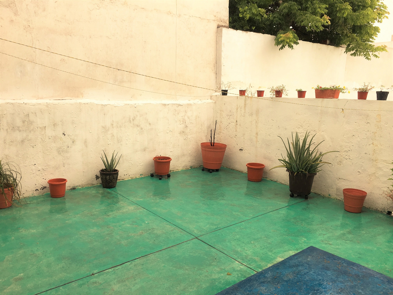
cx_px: 196
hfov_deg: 61.7
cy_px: 148
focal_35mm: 29
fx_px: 329
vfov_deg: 48.2
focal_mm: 4.15
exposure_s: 1/308
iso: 25
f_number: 2.2
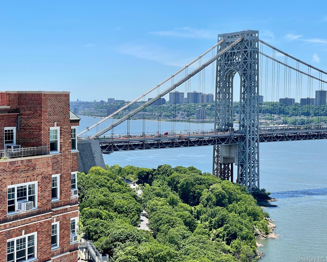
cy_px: 132
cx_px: 157
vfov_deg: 22.8
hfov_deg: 28.3
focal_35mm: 67
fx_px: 648
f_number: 2.2
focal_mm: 7.5
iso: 20
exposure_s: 1/1119
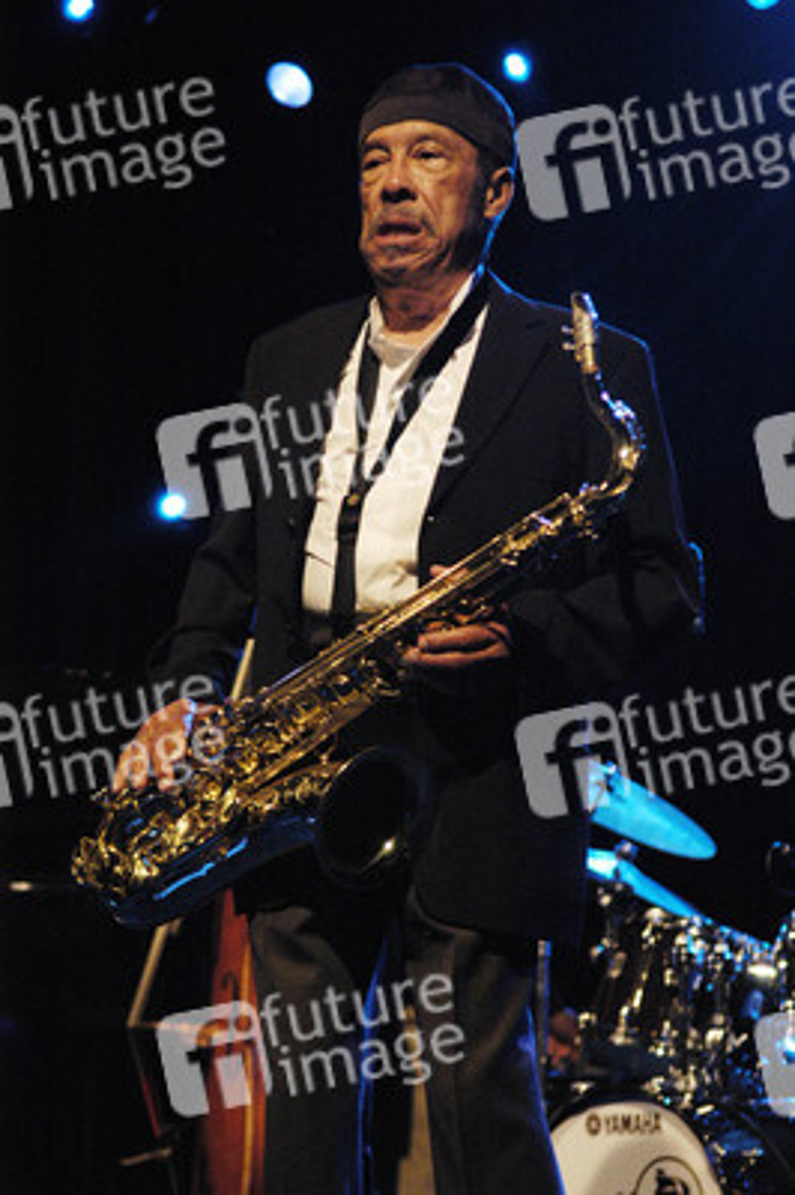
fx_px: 2737
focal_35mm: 82
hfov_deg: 16.5
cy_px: 598
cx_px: 398
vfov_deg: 24.6
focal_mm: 55
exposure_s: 1/500
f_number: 3.3
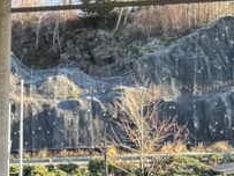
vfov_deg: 11.7
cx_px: -282
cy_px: 190
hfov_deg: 13.0
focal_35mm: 125
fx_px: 844
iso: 80
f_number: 1.78
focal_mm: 6.76
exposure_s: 1/341
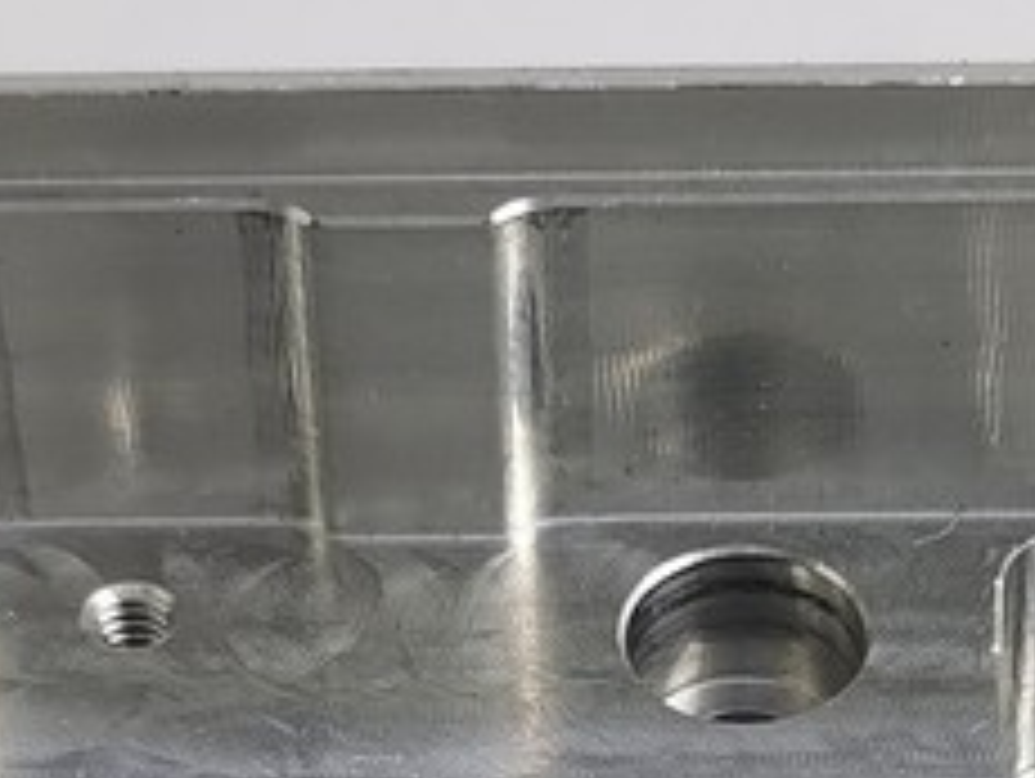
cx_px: 518
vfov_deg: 8.7
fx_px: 5028
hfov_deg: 11.8
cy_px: 1066
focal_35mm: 168
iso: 50
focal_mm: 5.58
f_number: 1.8
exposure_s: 1/655
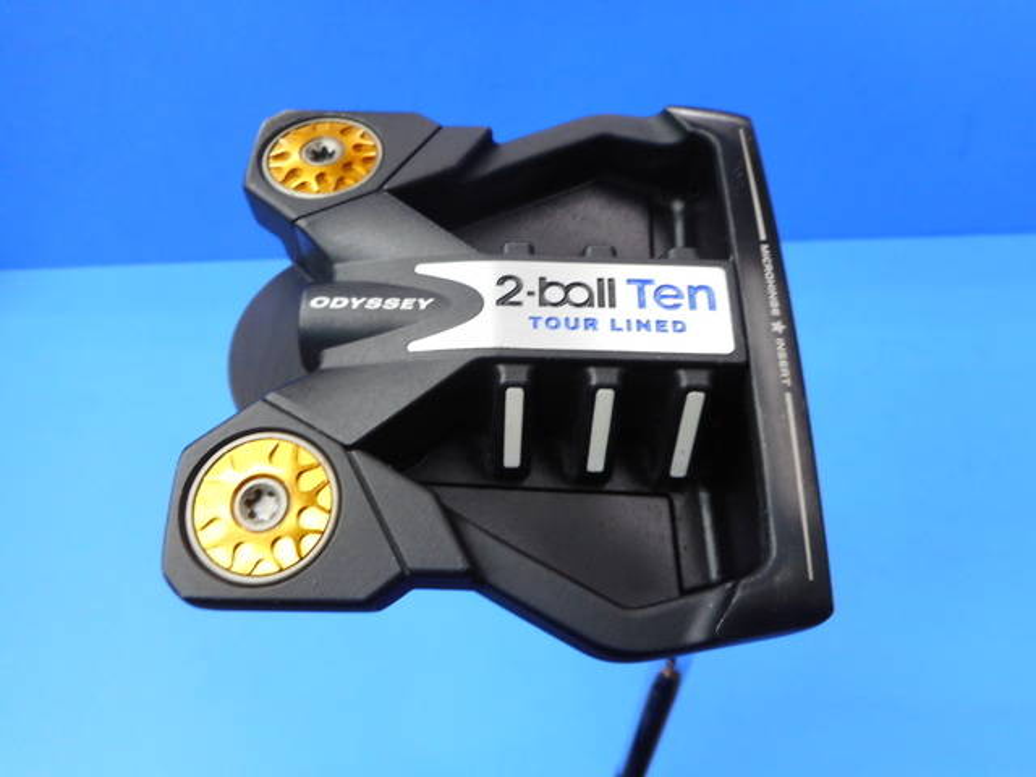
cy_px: 388
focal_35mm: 25
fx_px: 748
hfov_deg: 69.4
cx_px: 518
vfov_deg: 54.9
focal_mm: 4.5
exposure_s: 1/30
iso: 140
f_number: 3.7
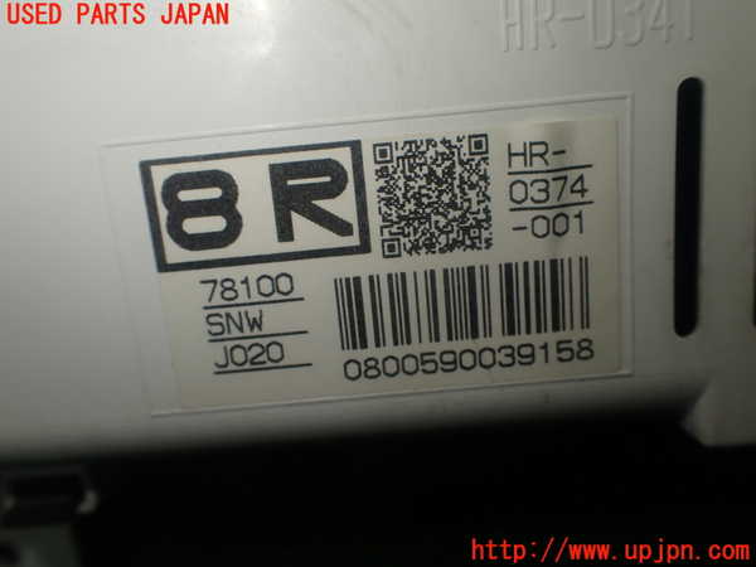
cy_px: 284
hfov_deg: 60.0
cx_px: 378
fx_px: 655
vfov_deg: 46.8
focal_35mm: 30
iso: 100
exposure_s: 1/200
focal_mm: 5.4
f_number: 3.2
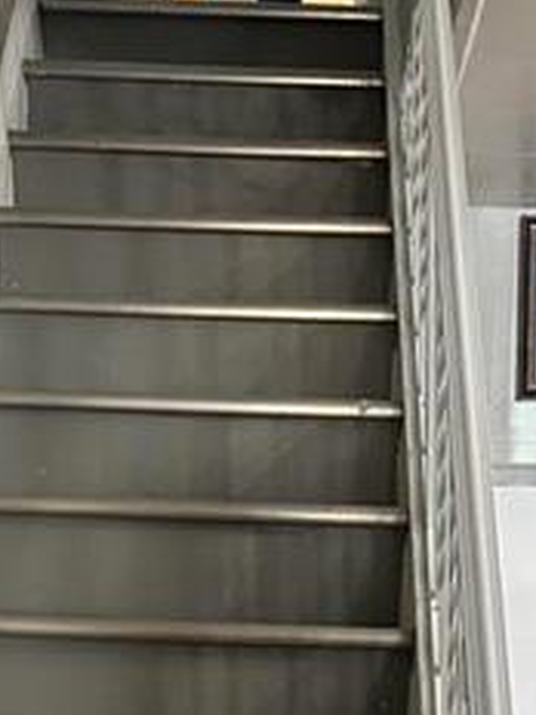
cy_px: 1076
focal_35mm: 86
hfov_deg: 17.2
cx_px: 317
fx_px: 1776
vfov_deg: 19.7
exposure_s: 1/60
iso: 250
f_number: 1.5
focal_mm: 5.7
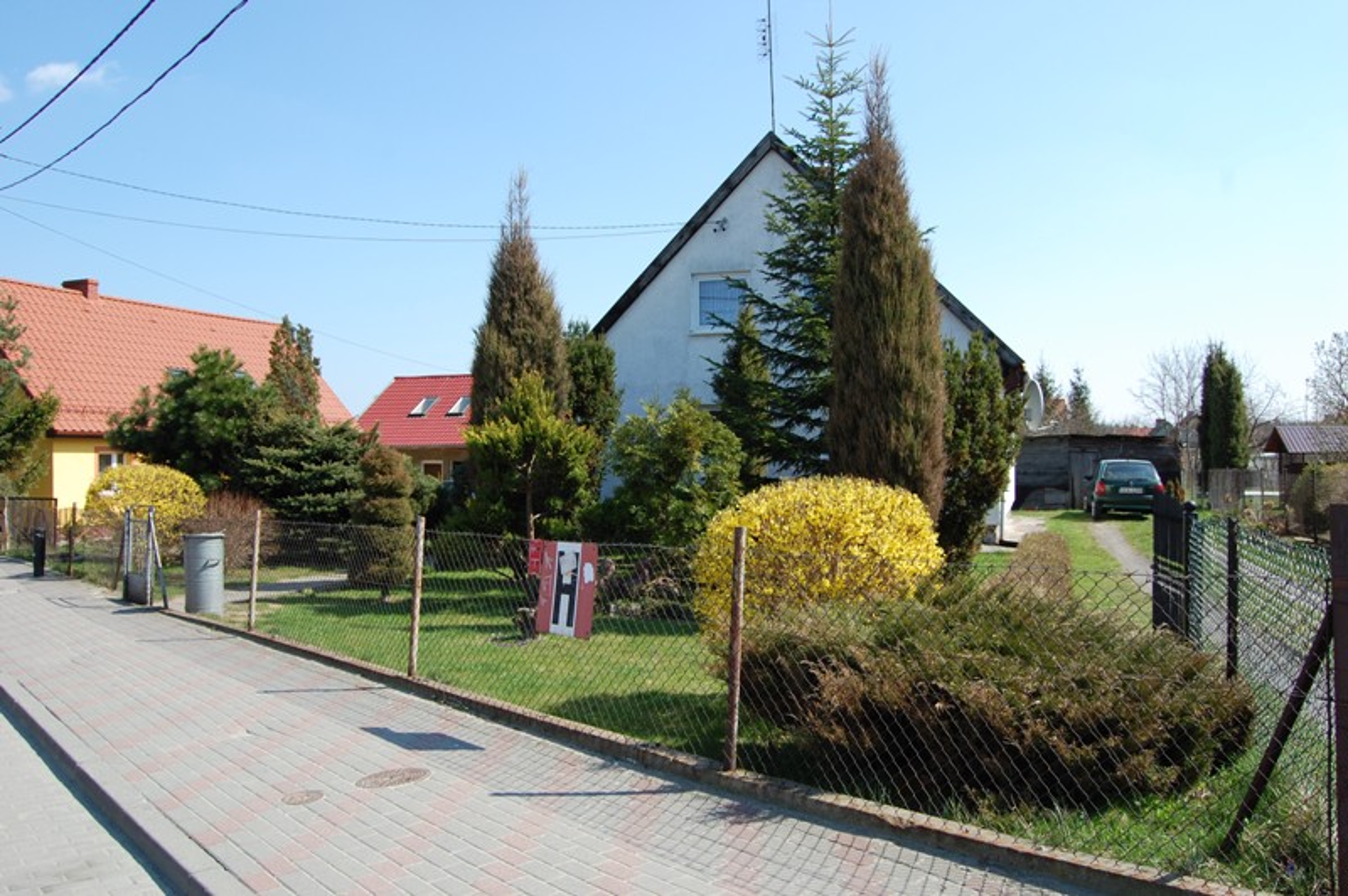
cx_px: 674
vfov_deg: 47.9
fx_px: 1010
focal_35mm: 27
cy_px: 448
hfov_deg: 67.4
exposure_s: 1/250
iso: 200
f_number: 8
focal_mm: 18
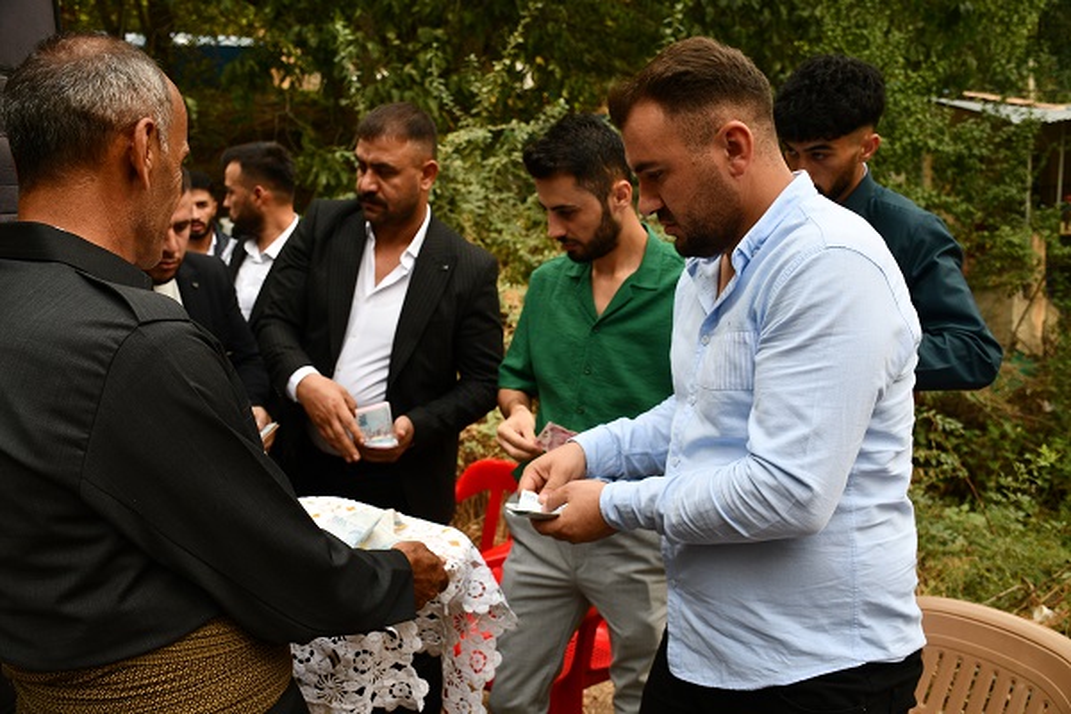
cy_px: 357
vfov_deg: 43.6
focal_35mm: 30
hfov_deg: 61.9
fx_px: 892
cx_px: 536
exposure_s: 1/250
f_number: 5.6
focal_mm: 20
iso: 220
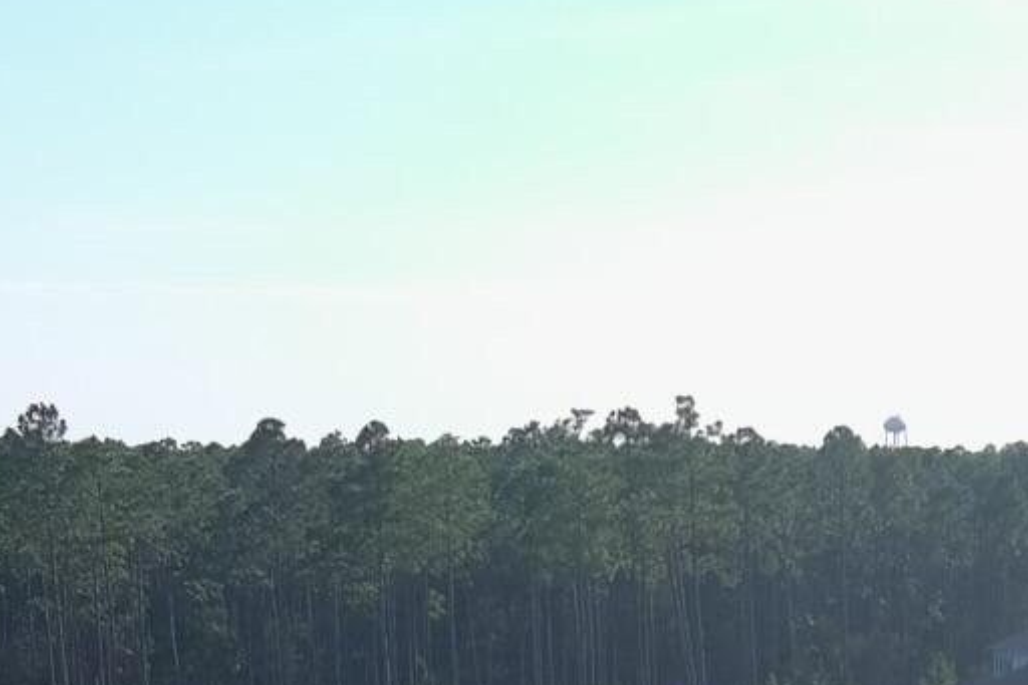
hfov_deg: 13.2
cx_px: 765
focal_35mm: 155
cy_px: 1452
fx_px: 4424
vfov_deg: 8.3
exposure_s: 1/1250
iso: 100
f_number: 2.8
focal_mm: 10.08
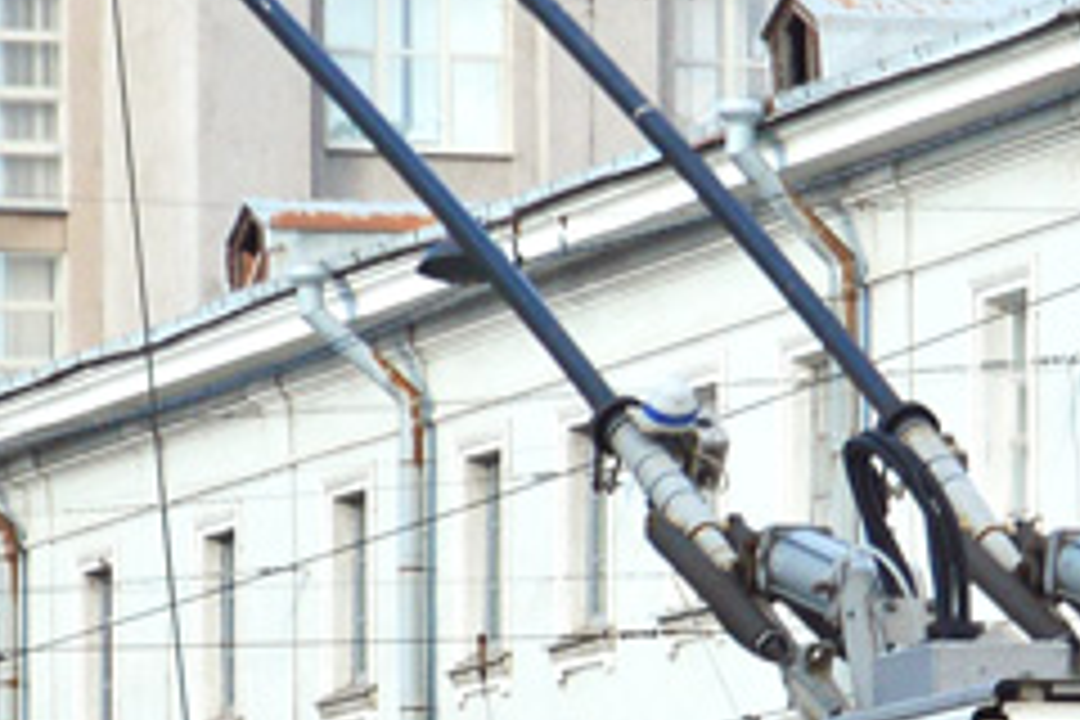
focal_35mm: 394
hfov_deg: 5.2
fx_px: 11819
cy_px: 1134
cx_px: 1701
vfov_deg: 3.5
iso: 200
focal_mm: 42
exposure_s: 1/320
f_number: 6.3
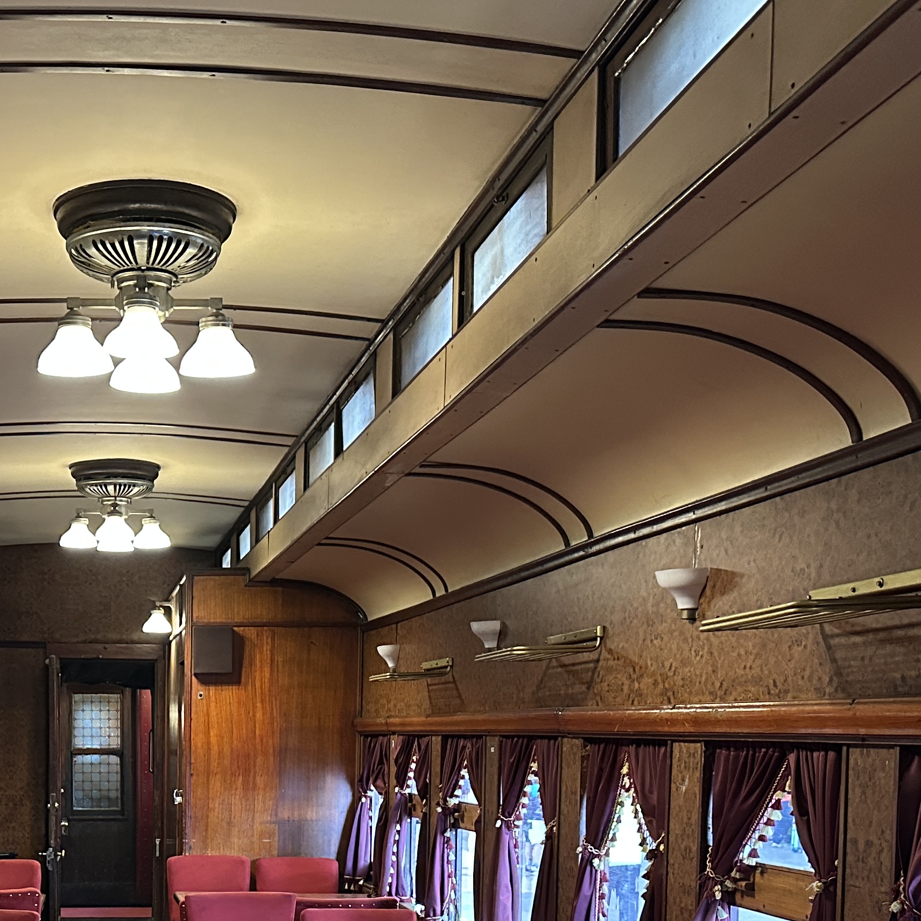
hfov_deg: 33.0
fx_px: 1505
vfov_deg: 32.5
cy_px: 805
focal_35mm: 50
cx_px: 175
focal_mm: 6.86
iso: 800
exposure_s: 1/40
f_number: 1.78
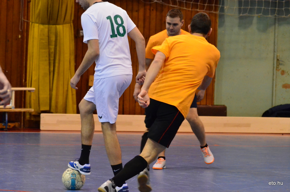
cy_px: 96
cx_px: 145
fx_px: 1471
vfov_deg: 7.5
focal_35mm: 183
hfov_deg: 11.3
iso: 6400
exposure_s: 1/640
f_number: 5
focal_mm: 122
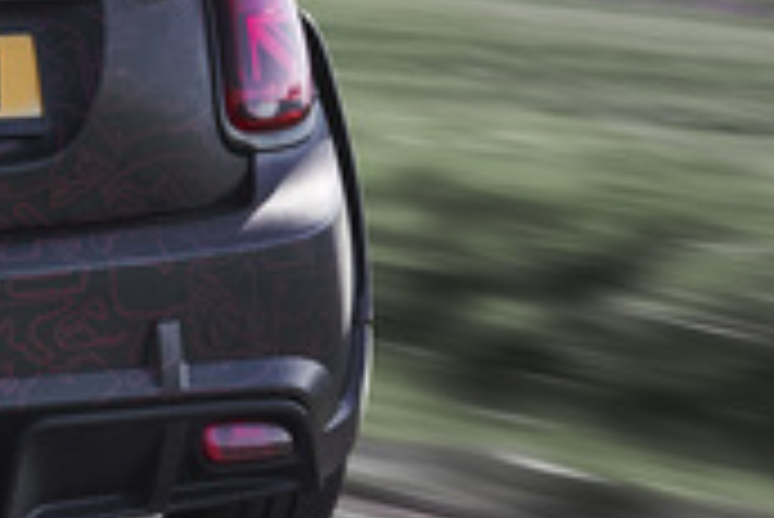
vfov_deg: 7.2
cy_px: -97
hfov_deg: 10.2
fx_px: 4088
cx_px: -634
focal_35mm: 190
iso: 100
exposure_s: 1/60
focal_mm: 51
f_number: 7.1
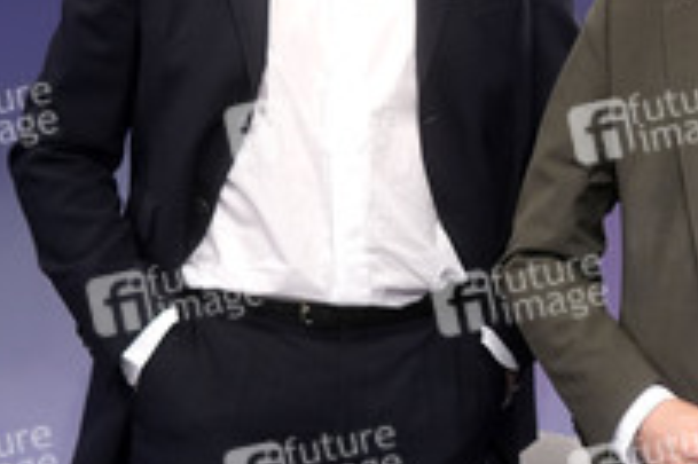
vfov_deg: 13.5
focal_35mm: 100
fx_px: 1937
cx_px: 566
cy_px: 38
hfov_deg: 20.2
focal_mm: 30
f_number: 2.2
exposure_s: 1/320
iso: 640
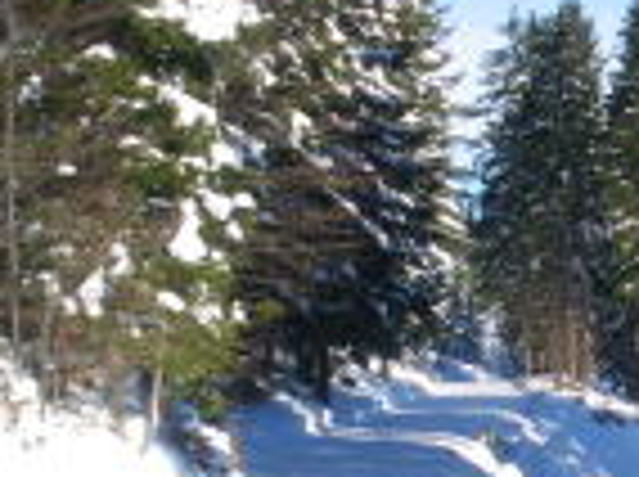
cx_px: 1048
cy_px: 310
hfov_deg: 14.7
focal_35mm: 122
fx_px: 2248
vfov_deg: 12.1
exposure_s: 1/200
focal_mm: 6.3
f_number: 5.4
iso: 64
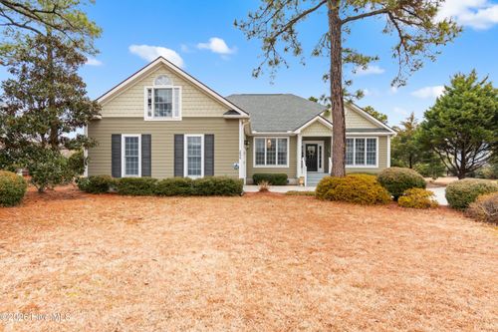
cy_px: 166
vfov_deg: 59.5
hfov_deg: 81.2
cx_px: 249
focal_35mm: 21
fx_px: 290
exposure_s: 1/30
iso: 100
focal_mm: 14
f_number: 5
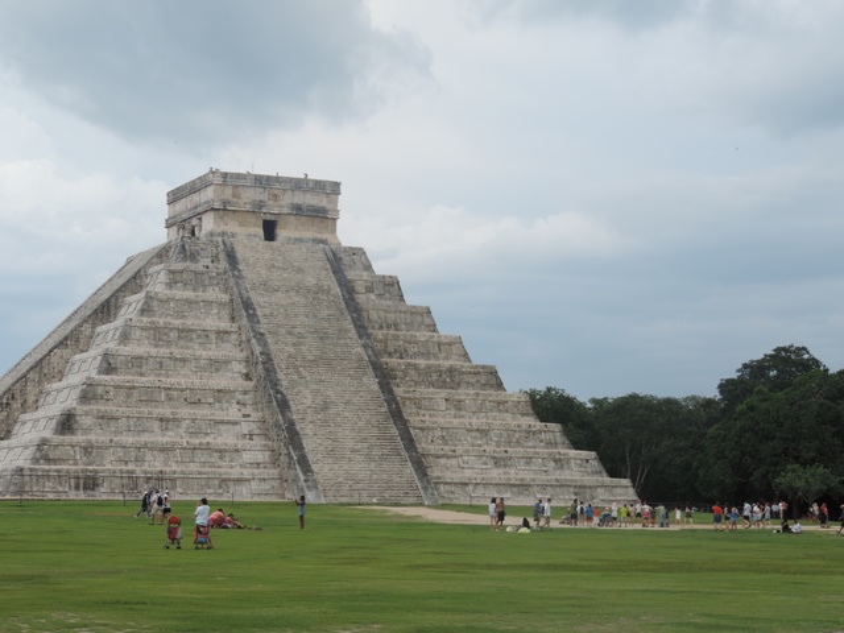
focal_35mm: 75
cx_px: 422
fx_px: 1829
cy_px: 316
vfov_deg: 19.6
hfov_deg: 26.0
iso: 80
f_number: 3.9
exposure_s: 1/320
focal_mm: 13.3
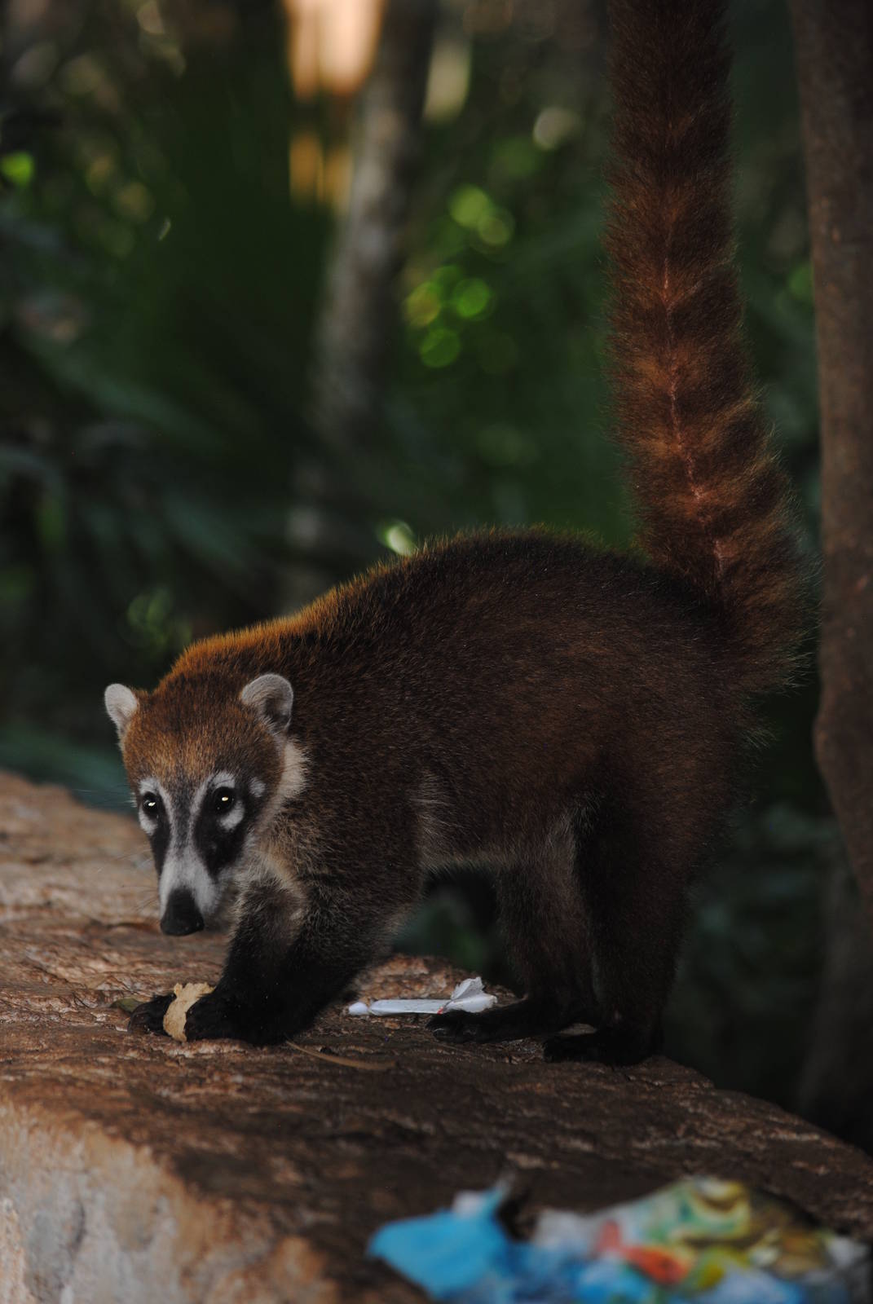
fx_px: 6801
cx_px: 436
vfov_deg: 11.0
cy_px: 652
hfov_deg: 7.3
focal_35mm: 188
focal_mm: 125
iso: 200
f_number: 4.8
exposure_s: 1/60
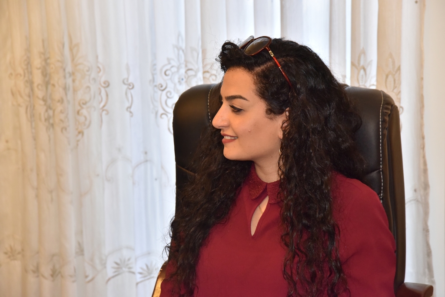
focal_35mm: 110
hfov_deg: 18.6
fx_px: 1360
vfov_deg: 12.5
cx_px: 222
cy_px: 148
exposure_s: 1/200
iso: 2500
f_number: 6.3
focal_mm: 110
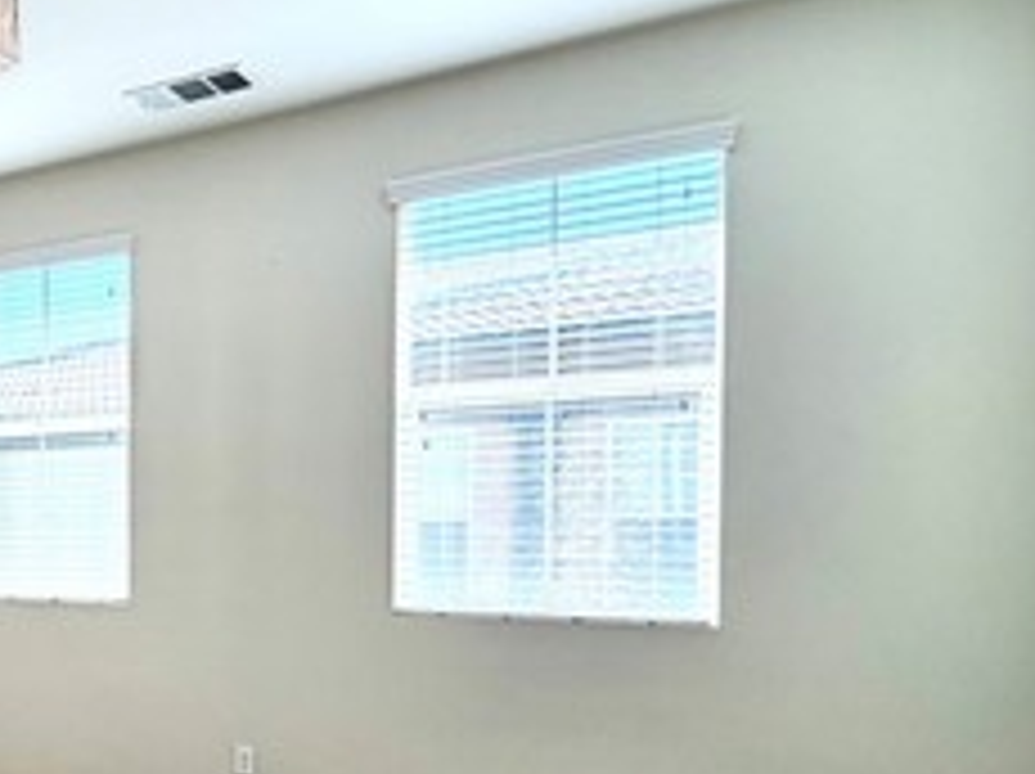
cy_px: 558
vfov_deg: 36.1
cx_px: -220
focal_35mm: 39
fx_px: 1165
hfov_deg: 36.4
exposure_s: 1/218
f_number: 2.2
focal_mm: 2.22
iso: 40
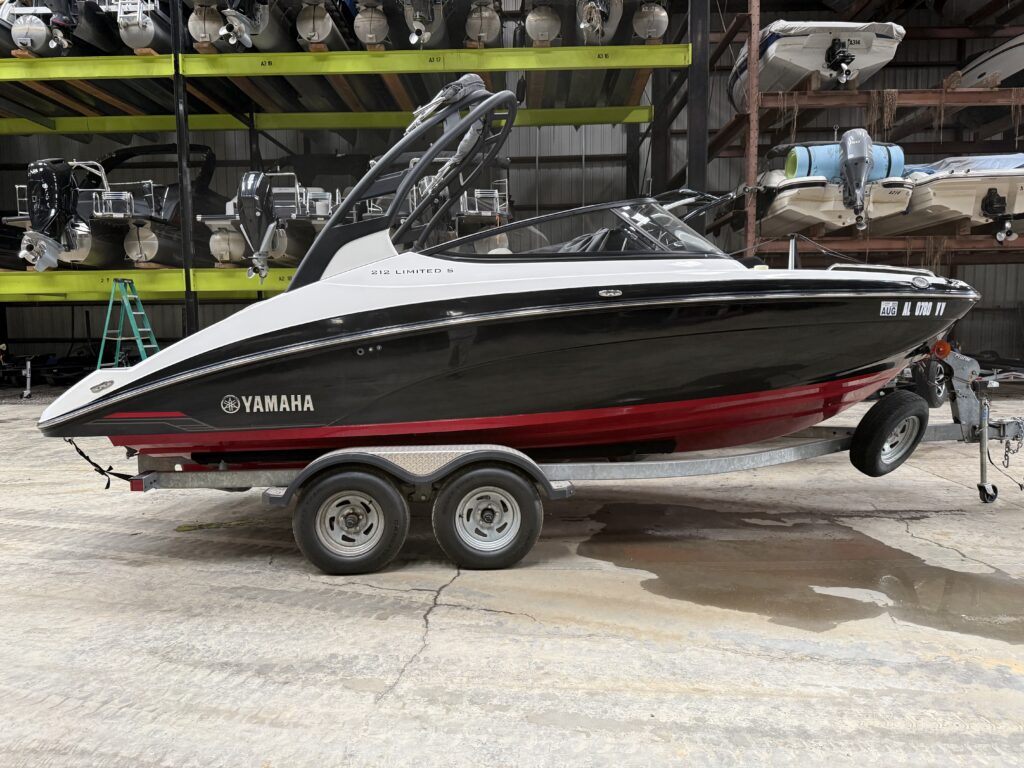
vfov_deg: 56.8
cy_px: 384
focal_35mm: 24
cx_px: 512
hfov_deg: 71.6
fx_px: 710
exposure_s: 1/60
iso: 250
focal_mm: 6.76
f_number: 1.78
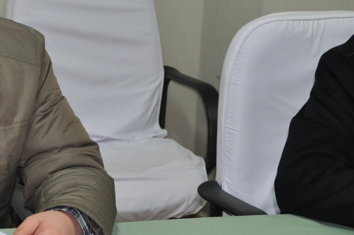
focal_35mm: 133
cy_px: 128
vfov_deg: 10.3
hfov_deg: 14.8
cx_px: -88
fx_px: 1309
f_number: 4.2
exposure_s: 1/60
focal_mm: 35
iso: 800
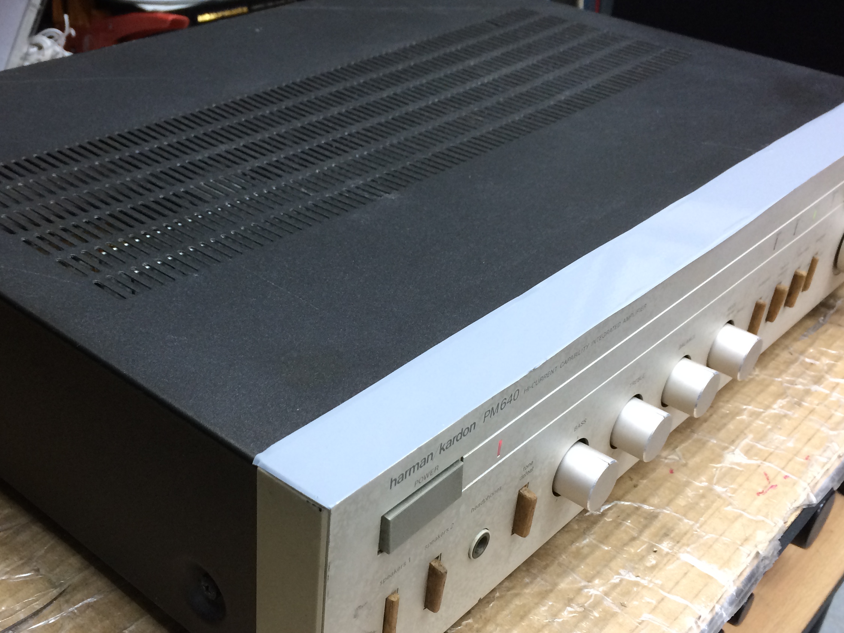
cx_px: 360
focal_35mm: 42
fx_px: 1024
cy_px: 348
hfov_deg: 44.7
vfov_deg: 34.3
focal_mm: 4.15
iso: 125
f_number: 2.2
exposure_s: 1/33
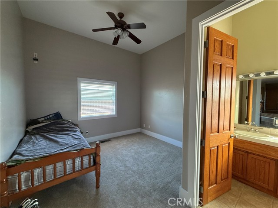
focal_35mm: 14
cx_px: 139
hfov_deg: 102.1
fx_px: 112
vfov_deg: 85.7
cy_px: 104
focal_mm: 2.22
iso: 320
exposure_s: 1/74
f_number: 2.2
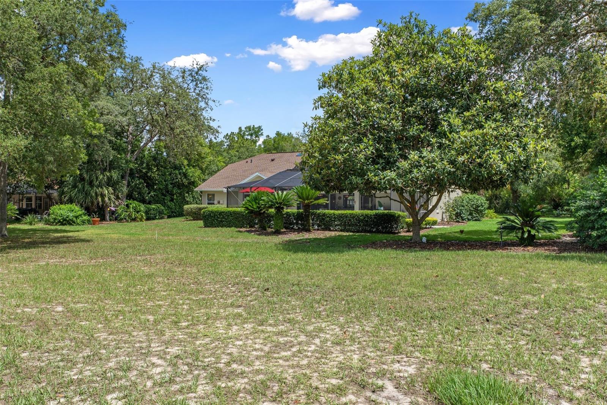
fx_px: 455
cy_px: 202
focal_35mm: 27
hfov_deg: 67.4
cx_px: 304
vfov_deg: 47.9
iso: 100
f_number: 8
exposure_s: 1/125
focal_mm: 18
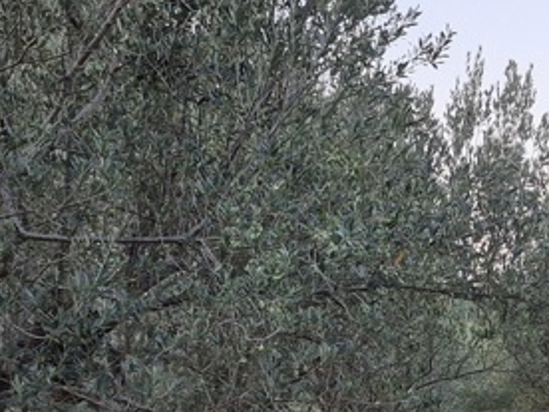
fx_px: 1586
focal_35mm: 100
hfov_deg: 19.1
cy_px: 500
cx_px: 545
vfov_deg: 14.3
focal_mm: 5.4
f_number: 1.8
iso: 64
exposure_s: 1/180
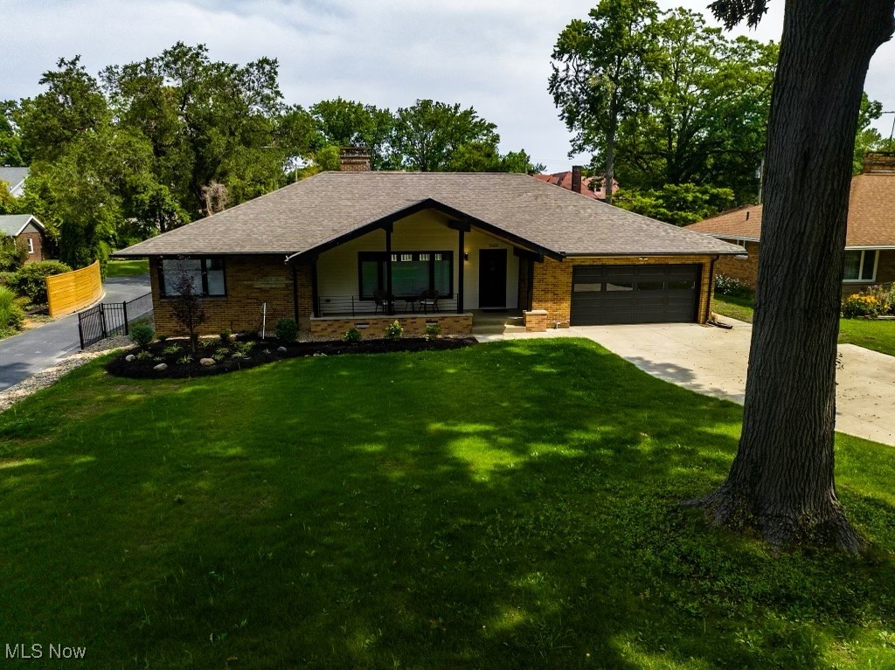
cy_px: 335
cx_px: 448
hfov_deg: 71.6
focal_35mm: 24
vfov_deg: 56.8
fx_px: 620
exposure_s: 1/400
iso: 610
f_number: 2.8
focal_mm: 12.29
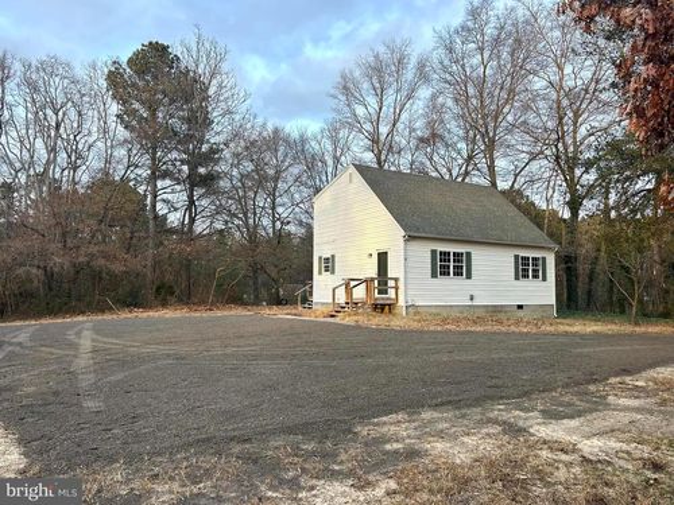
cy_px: 252
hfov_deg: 67.3
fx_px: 506
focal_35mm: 26
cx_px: 337
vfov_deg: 53.1
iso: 32
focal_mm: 5.7
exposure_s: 1/145
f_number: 1.5
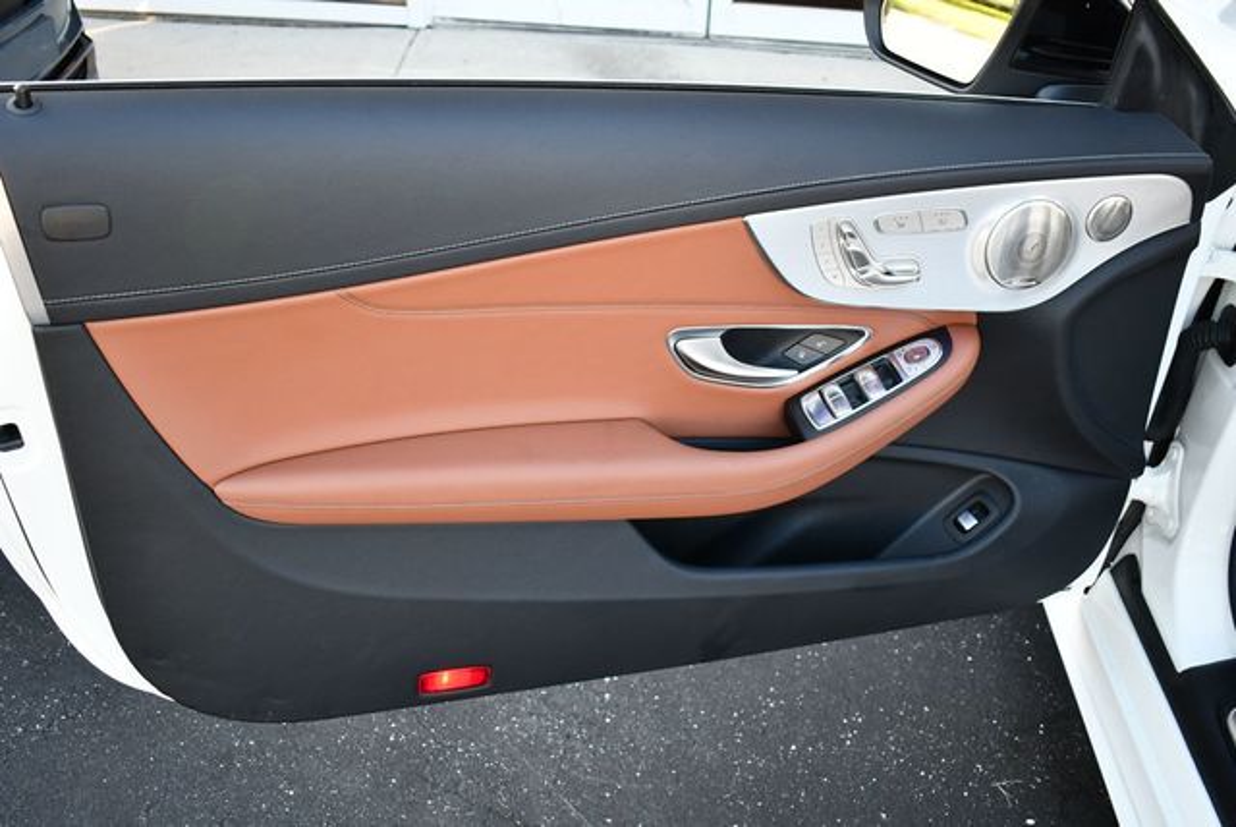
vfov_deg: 36.9
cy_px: 414
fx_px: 1237
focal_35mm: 36
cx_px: 618
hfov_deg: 53.1
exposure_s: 1/250
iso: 450
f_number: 3.5
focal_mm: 18
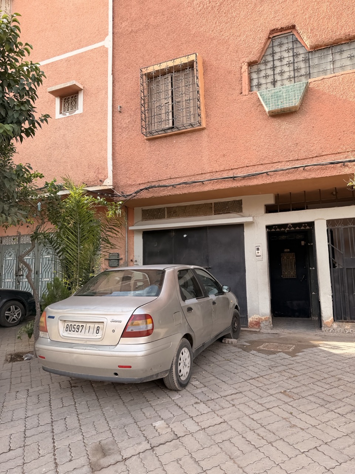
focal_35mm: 24
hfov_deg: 56.8
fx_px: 328
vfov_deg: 71.6
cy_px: 237
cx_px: 178
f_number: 1.78
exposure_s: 1/831
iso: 80
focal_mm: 6.76
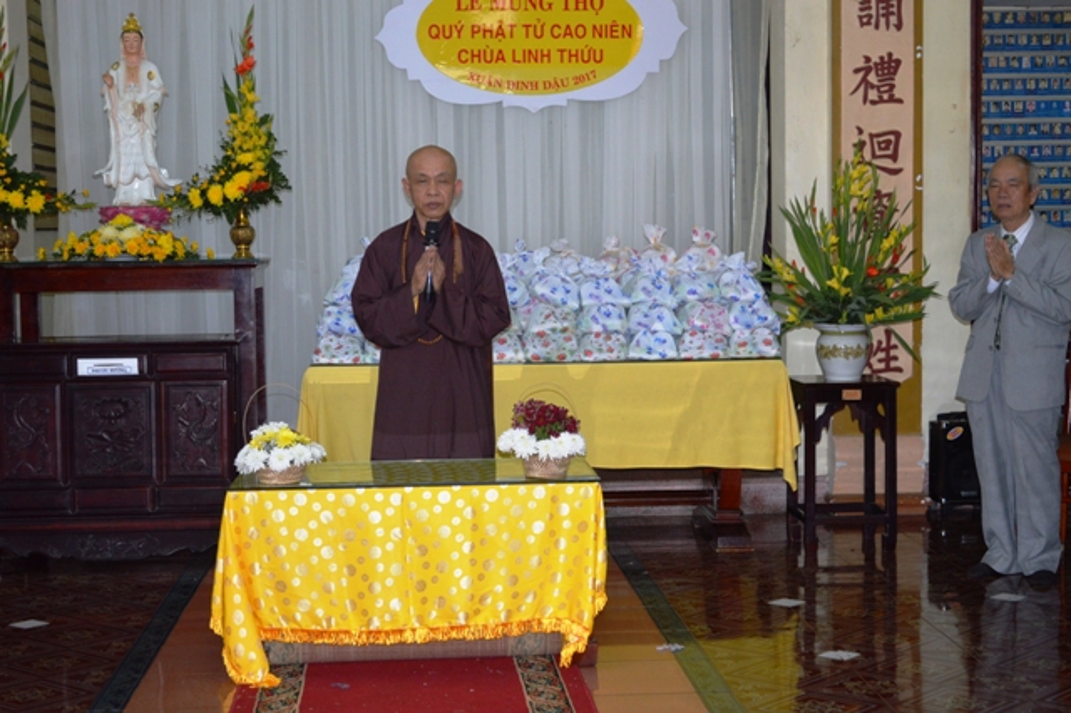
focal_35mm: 60
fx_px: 1784
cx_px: 536
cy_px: 356
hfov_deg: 33.4
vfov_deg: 22.6
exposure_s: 1/60
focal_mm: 40
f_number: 5.3
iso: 800
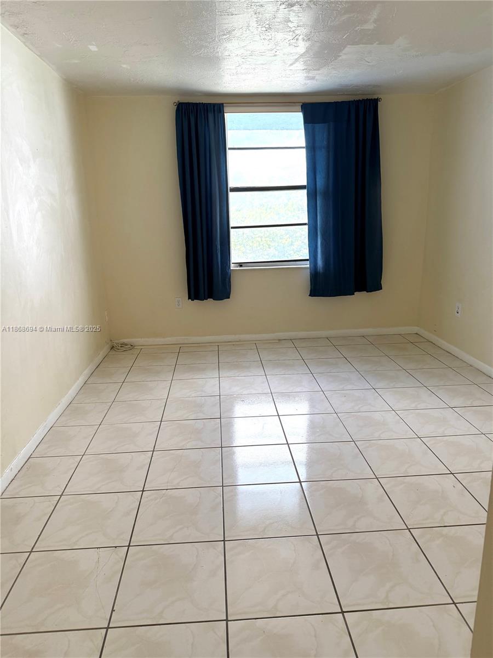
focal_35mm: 24
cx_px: 246
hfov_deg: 56.8
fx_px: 456
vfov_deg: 71.6
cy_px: 329
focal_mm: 6.76
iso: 125
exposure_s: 1/243
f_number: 1.78
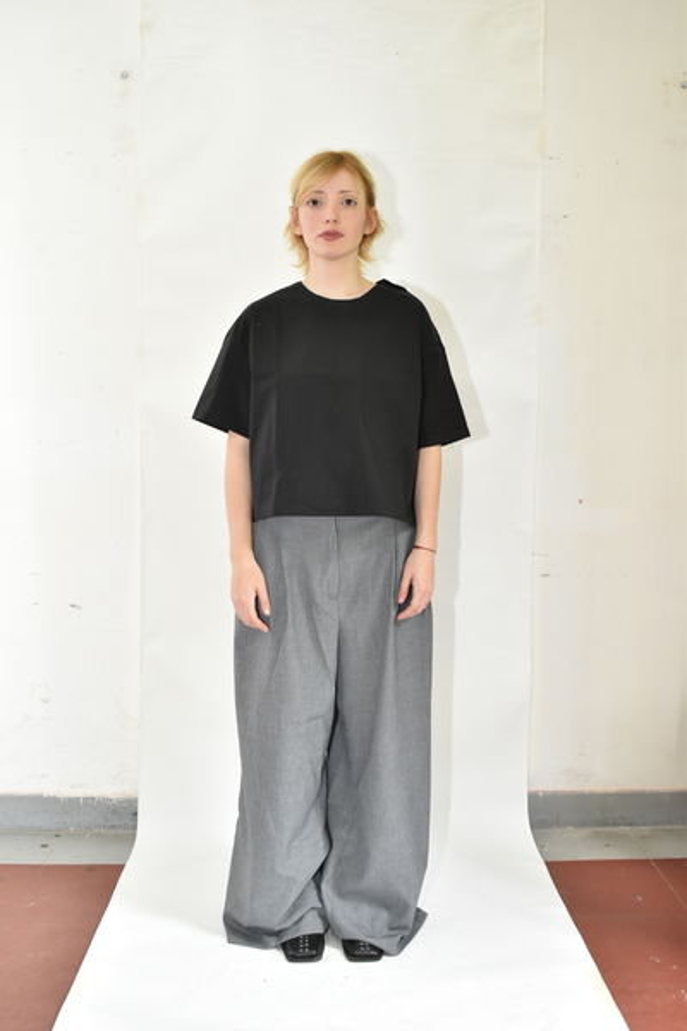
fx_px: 1030
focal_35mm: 36
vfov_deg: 53.1
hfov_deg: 36.9
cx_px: 344
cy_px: 516
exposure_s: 1/60
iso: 800
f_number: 5.6
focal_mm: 24
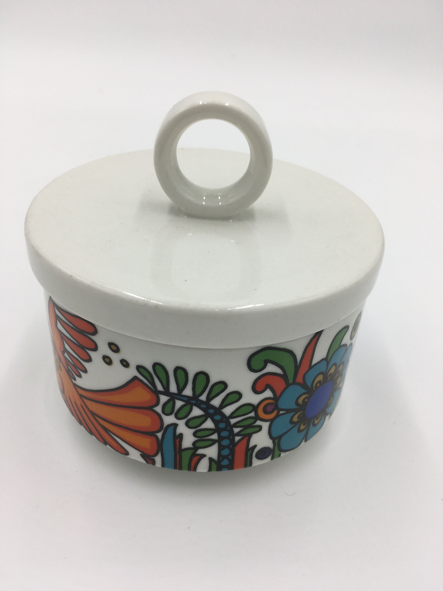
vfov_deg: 61.7
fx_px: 495
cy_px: 296
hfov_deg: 48.2
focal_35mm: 29
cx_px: 222
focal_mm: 4.15
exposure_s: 1/199
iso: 25
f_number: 2.2
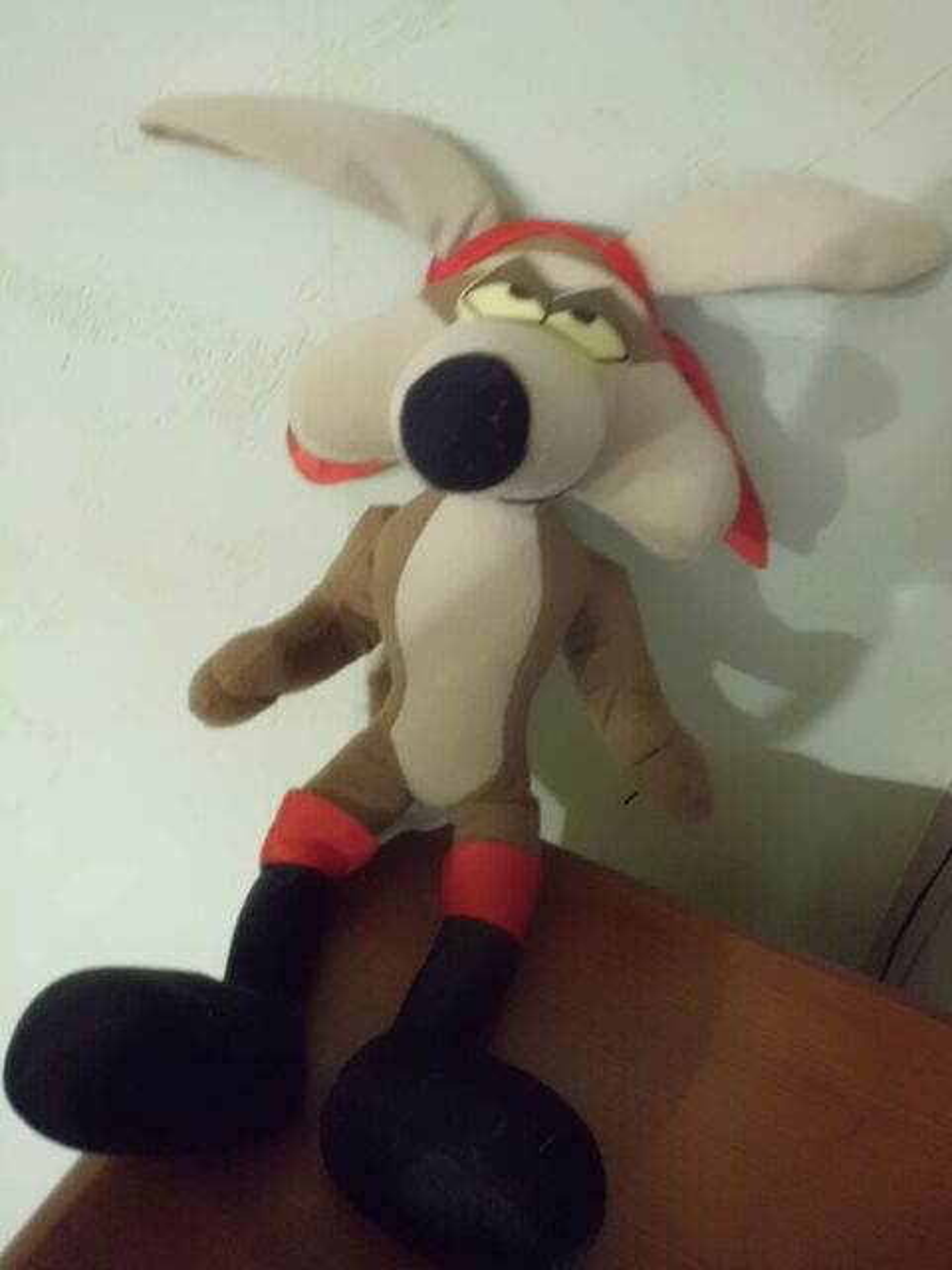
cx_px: 476
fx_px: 953
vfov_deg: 67.3
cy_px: 635
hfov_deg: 53.1
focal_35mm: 26
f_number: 3.2
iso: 800
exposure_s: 1/8
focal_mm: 4.6
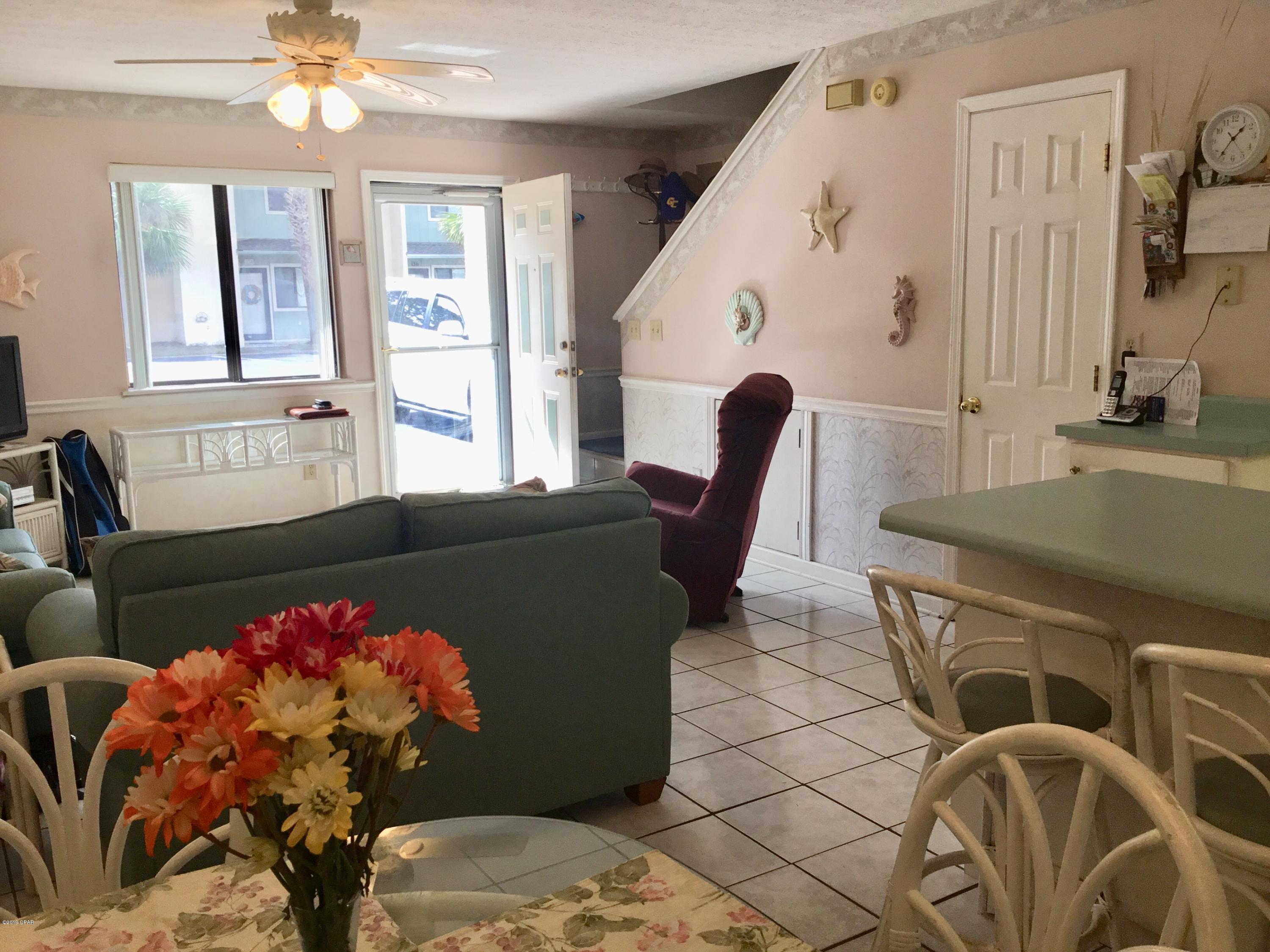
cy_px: 476
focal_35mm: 31
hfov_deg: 58.4
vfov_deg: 45.4
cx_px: 635
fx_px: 1137
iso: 25
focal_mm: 3.3
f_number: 2.4
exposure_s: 1/120
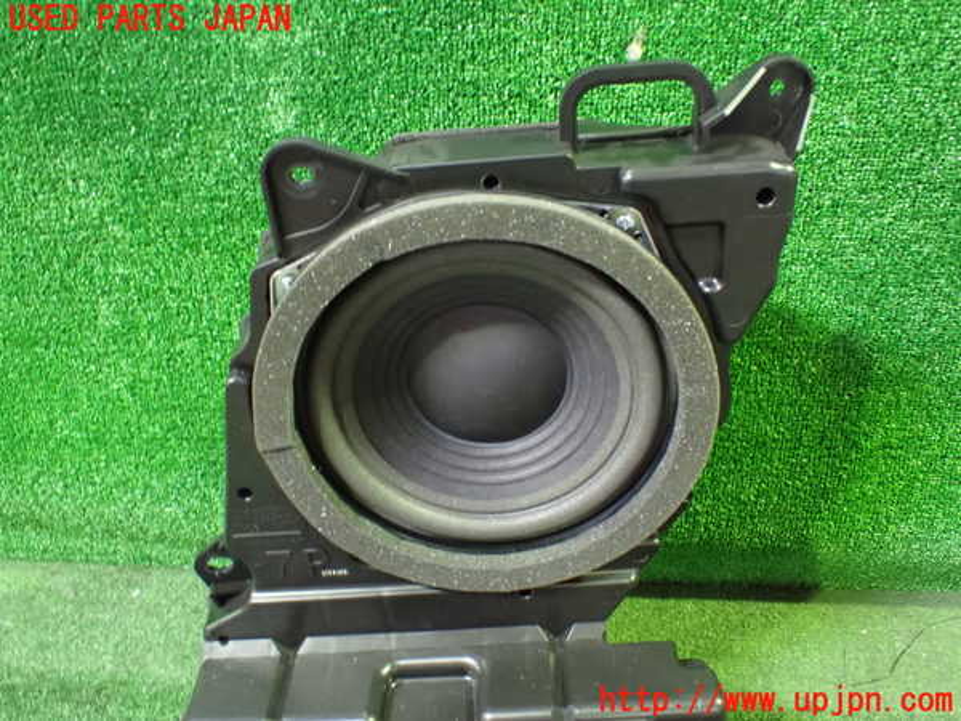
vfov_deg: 46.8
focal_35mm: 30
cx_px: 480
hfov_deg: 60.0
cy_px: 360
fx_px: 833
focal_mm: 5.4
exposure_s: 1/30
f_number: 2.3
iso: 1250
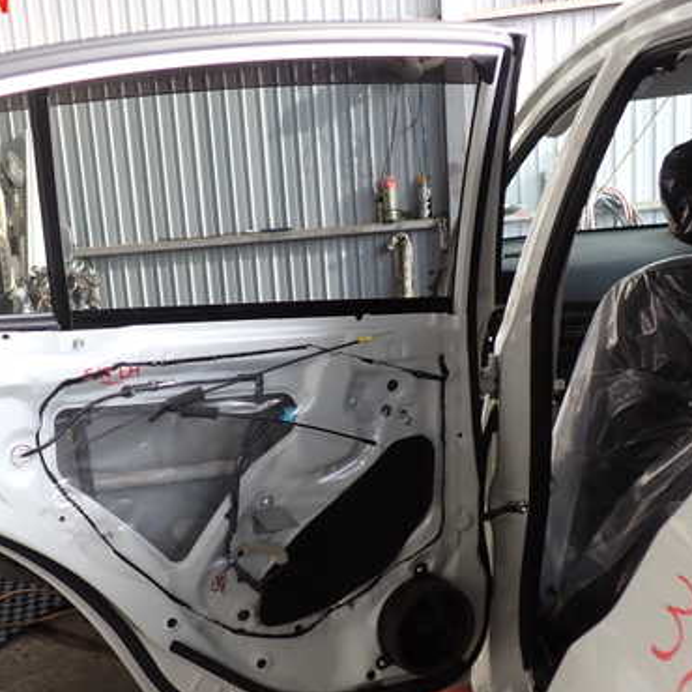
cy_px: 398
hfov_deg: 38.7
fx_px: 973
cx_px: 230
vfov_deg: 39.1
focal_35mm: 43
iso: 100
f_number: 2.3
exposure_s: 1/80
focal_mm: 5.4
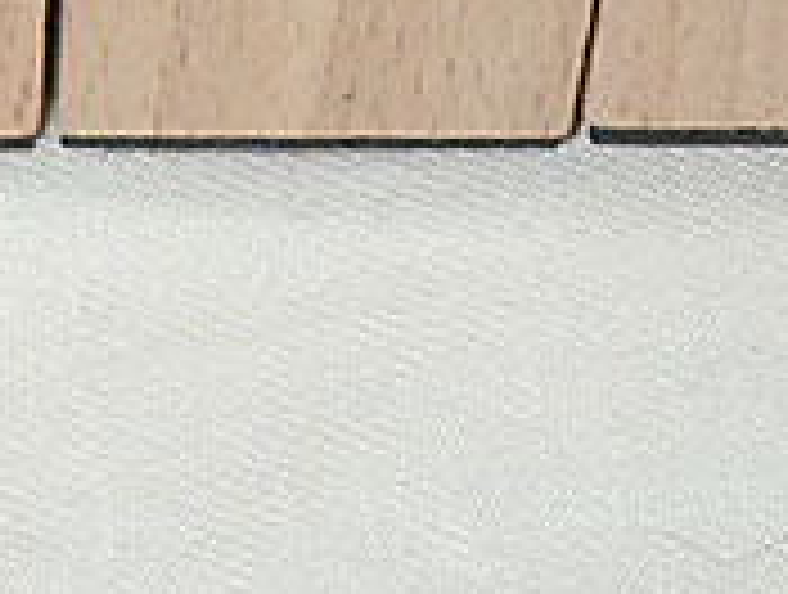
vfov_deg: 4.1
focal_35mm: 365
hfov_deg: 5.4
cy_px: -374
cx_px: -108
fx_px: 8326
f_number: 4.9
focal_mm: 18
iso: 250
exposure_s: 1/100
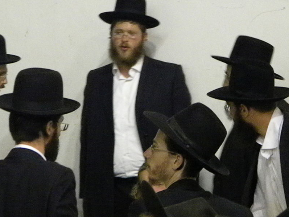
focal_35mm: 235
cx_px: 176
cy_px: 95
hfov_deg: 8.4
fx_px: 1962
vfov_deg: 6.3
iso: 3200
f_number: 5.2
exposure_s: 1/47.5
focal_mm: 33.1
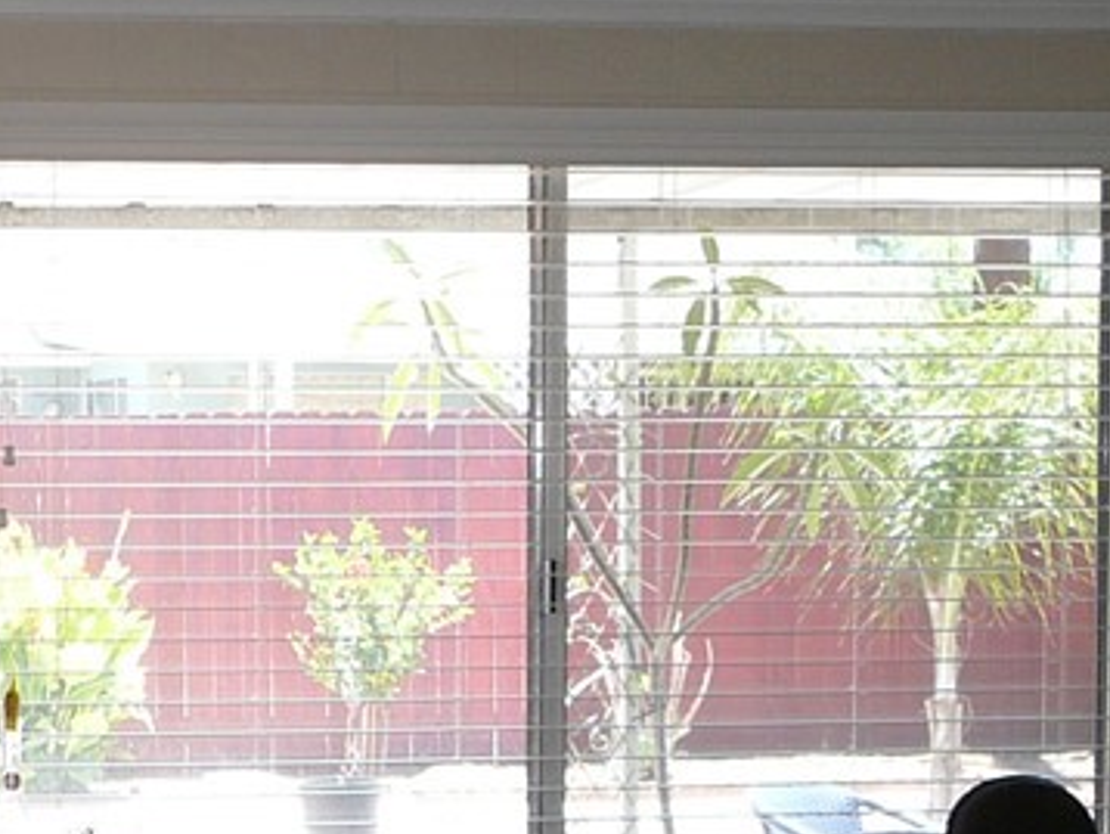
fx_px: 3209
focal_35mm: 100
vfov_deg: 14.8
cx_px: -254
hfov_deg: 18.5
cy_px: 623
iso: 80
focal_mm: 5.2
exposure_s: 1/60
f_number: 2.8
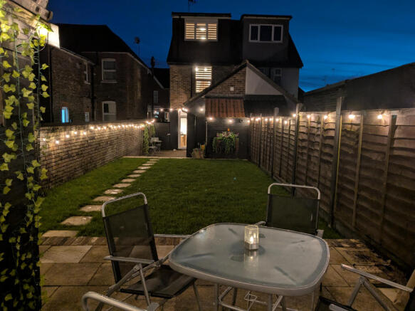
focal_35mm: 27
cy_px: 156
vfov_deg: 51.3
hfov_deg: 65.3
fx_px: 324
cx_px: 208
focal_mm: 4.38
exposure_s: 1/10
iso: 179
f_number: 1.73
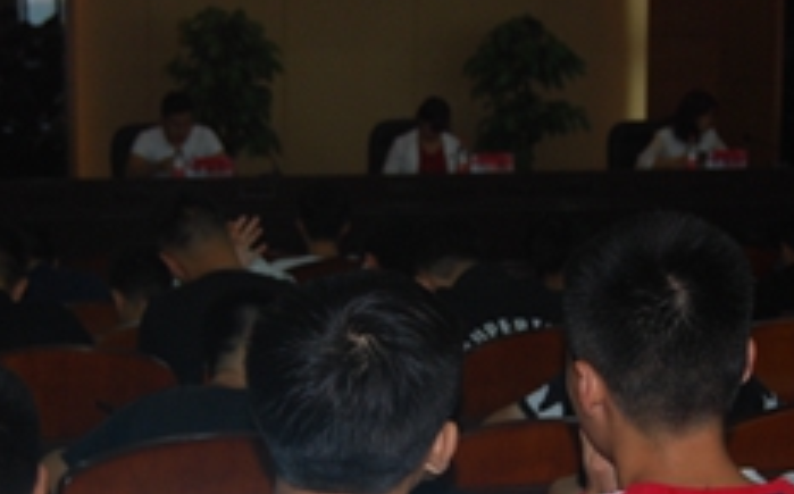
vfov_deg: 10.6
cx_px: 436
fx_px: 2644
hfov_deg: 17.1
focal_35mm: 122
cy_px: 465
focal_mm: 31
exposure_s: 1/60
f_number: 4.5
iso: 200
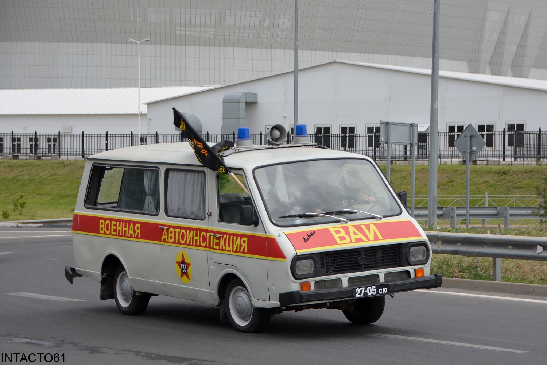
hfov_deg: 18.2
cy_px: 182
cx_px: 274
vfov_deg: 12.2
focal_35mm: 112
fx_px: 1709
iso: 400
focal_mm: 75
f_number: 5.6
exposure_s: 1/1600
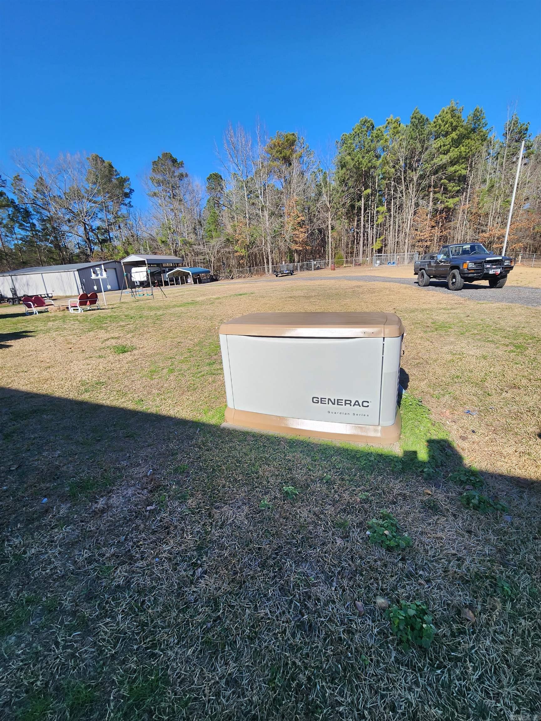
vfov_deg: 106.2
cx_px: 270
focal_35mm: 13
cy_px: 360
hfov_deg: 89.9
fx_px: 271
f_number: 2.2
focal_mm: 2.2
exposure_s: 1/1672
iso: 50
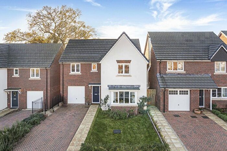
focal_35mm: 22
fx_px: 142
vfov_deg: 56.2
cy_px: 76
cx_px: 114
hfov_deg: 77.3
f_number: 8
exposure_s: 1/40
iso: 125
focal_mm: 22.5
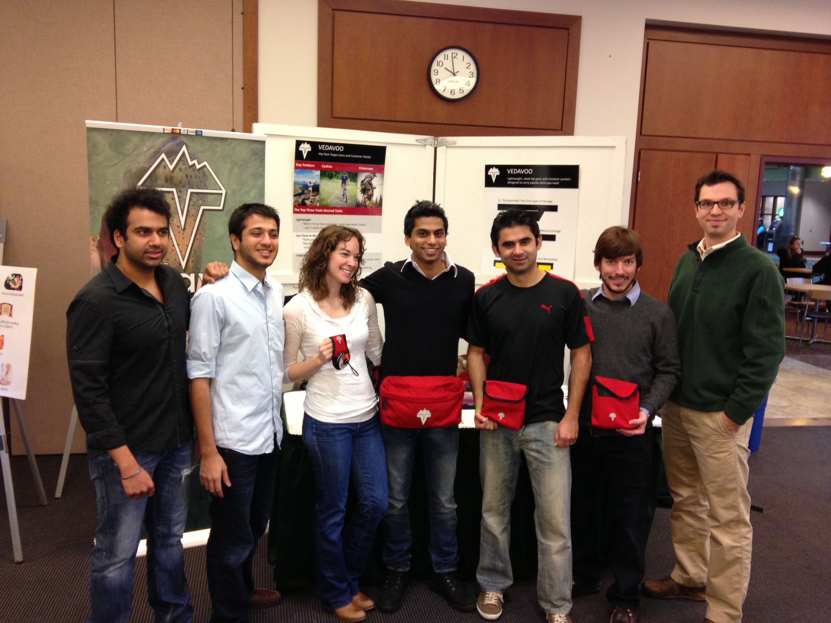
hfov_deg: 55.4
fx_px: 792
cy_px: 312
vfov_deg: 42.9
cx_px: 416
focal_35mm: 33
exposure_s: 1/20
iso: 160
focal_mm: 4.13
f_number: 2.4
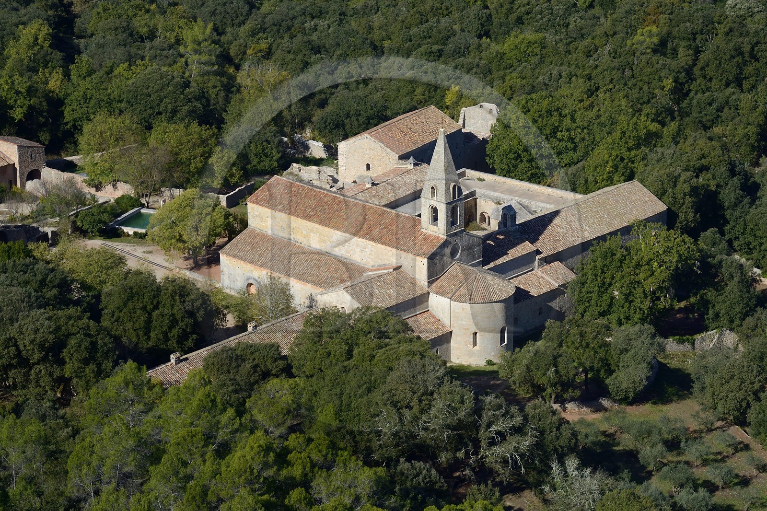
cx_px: 384
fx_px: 2173
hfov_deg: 20.0
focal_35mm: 102
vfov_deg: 13.4
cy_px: 256
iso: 800
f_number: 13
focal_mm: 102
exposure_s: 1/1250
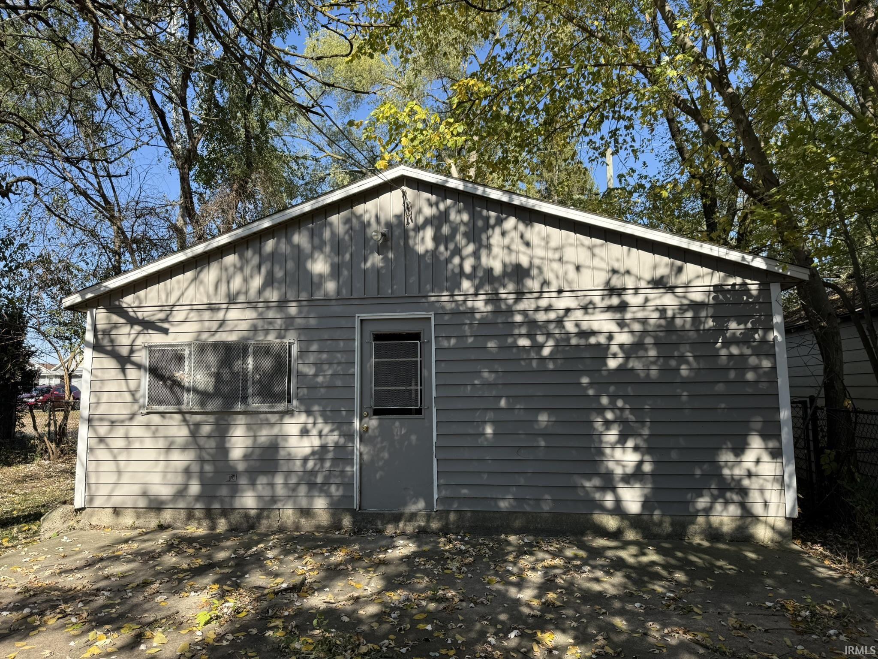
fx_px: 609
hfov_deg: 71.6
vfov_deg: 56.8
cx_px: 439
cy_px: 330
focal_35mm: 24
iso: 80
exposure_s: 1/1770
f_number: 1.78
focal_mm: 6.76
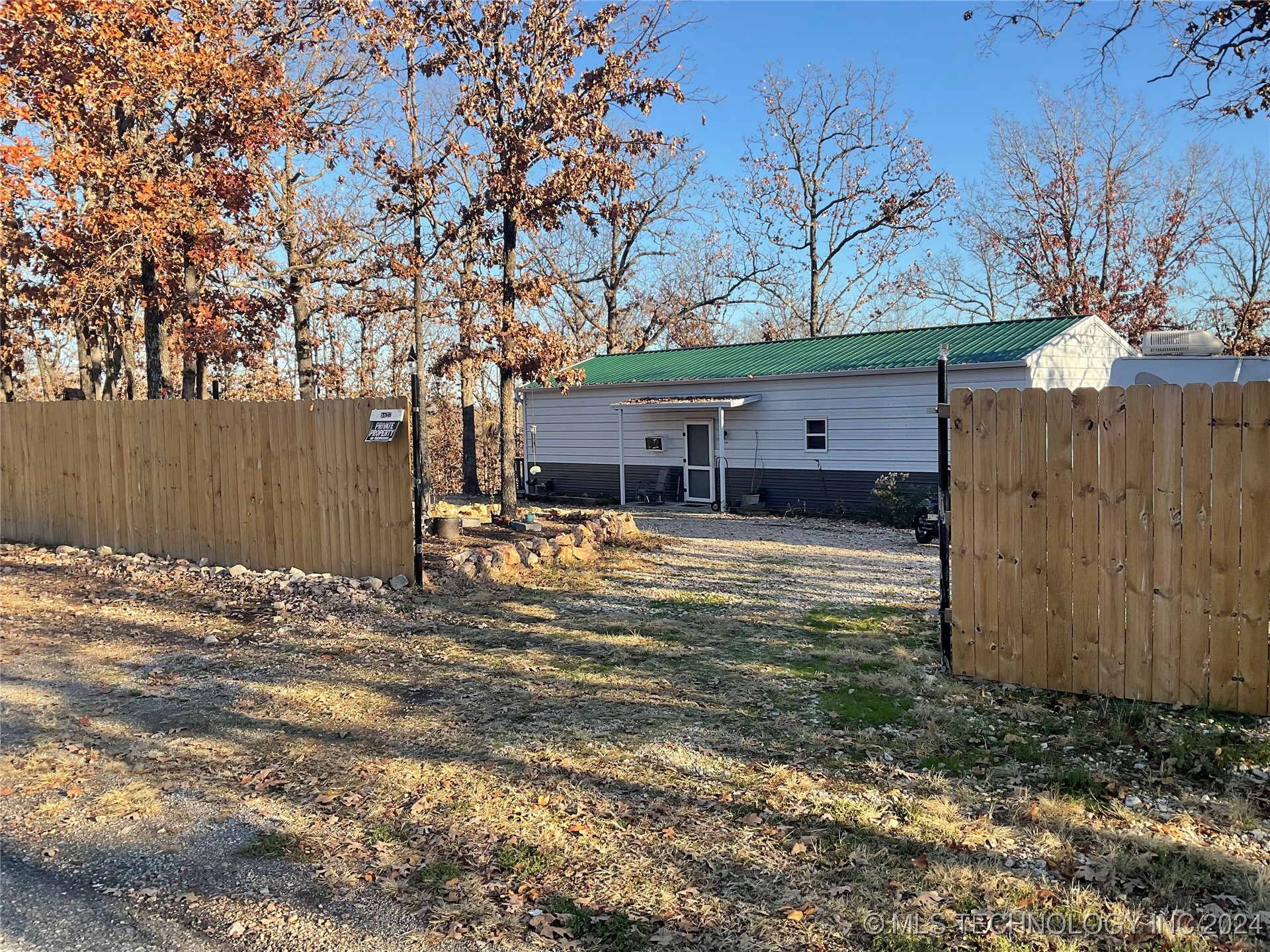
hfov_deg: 61.7
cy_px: 476
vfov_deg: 48.2
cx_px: 635
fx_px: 1064
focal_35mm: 29
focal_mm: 3
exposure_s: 1/635
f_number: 1.8
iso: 16
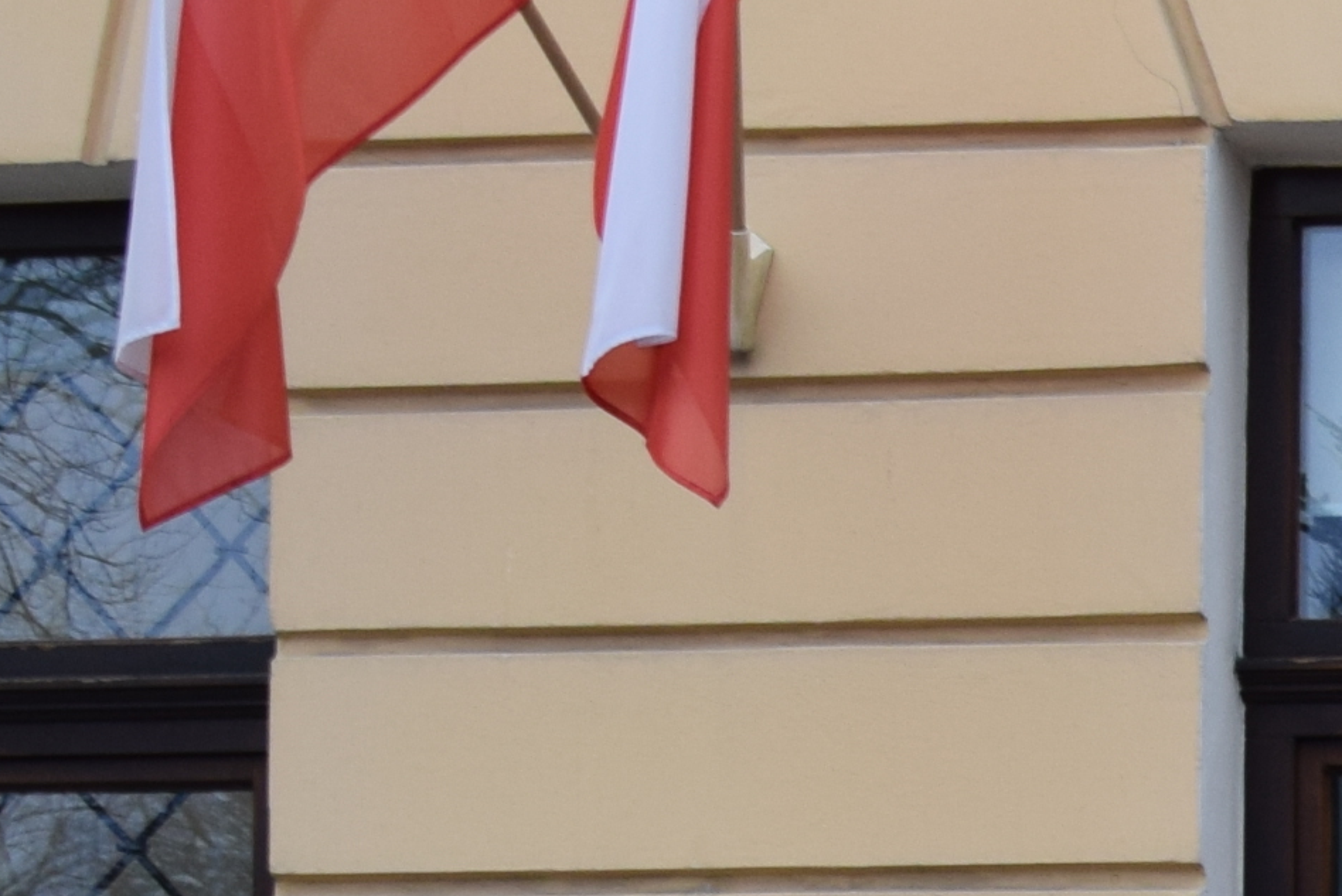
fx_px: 5570
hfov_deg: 12.3
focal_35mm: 149
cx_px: 2598
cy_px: 1512
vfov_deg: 8.9
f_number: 5.6
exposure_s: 1/125
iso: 400
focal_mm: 21
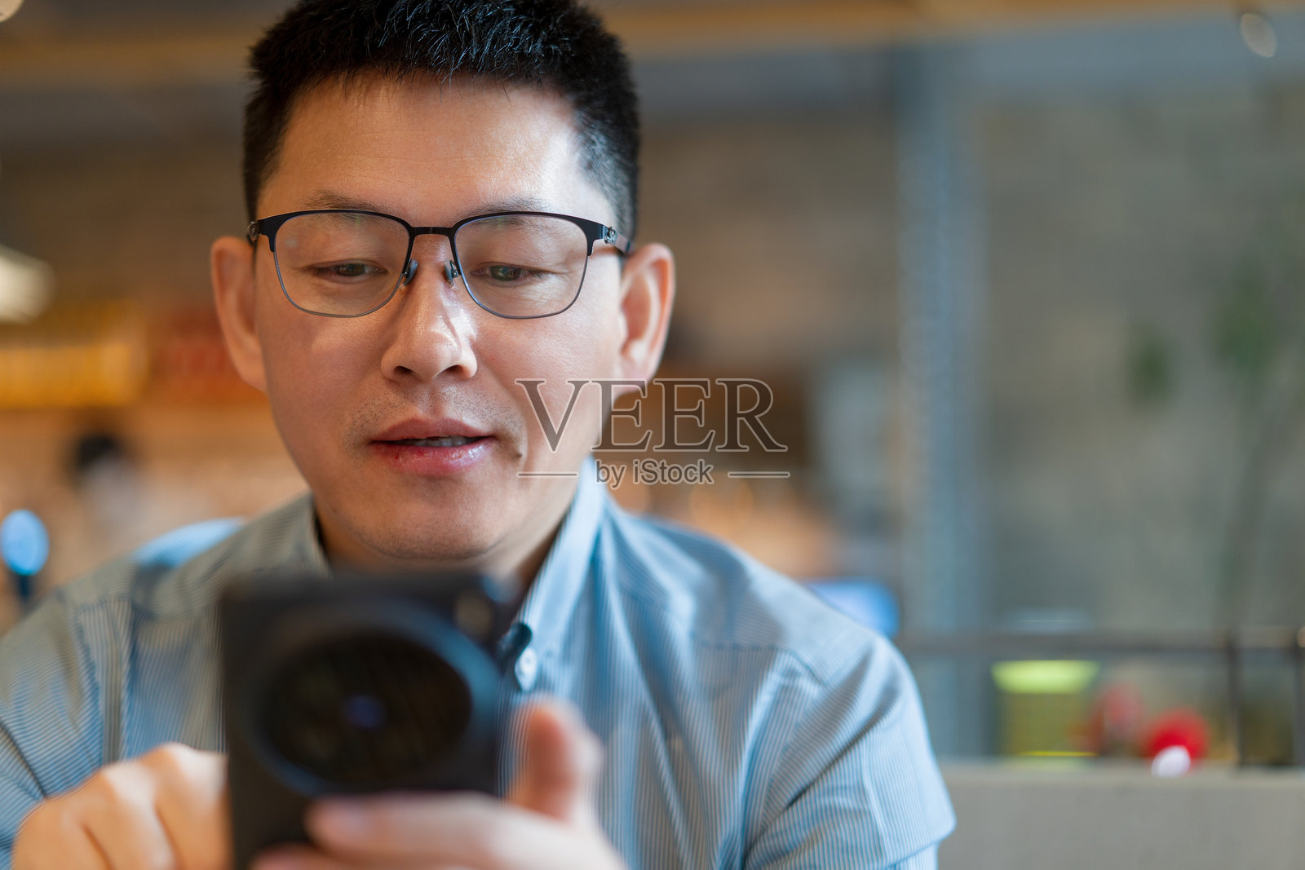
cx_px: 652
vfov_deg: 24.6
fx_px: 1994
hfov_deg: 36.2
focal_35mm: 55
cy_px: 435
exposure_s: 1/60
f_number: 1.8
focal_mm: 55
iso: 100
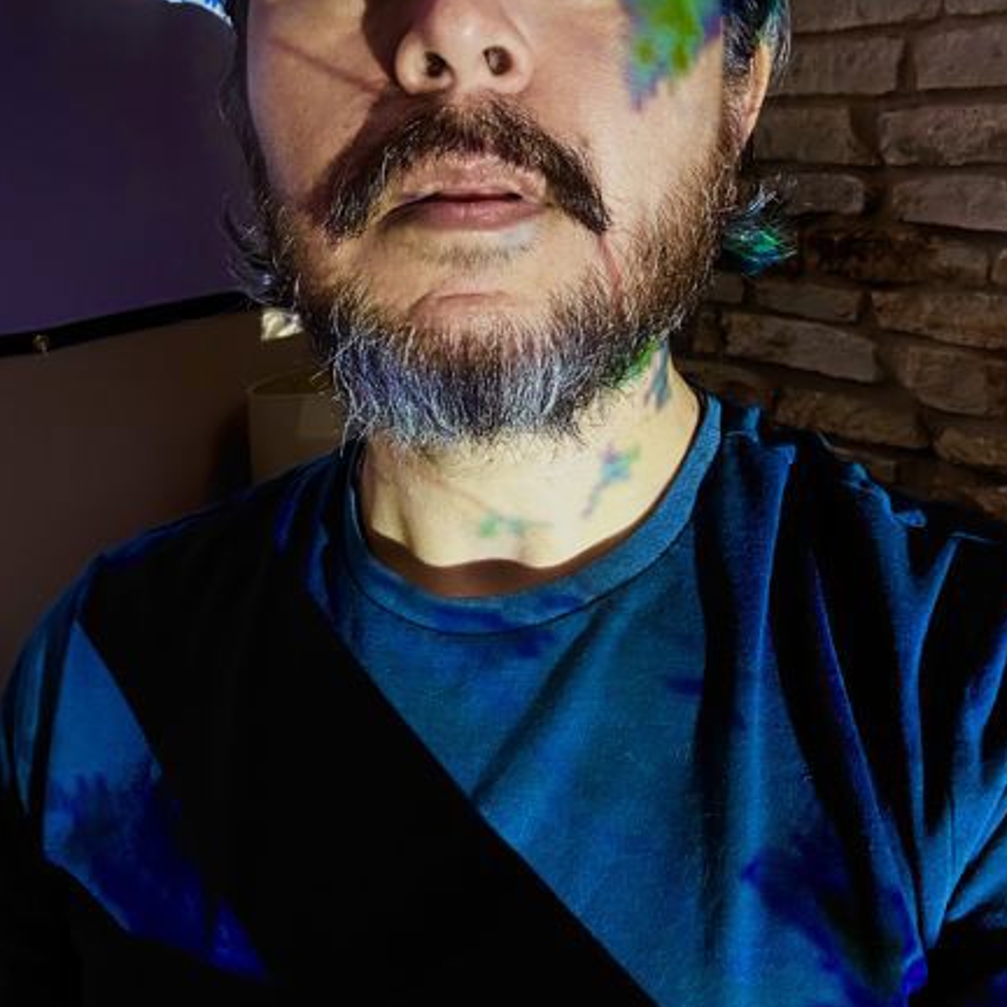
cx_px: 508
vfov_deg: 45.8
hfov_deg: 46.0
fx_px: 1185
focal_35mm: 36
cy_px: 402
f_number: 1.9
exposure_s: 1/60
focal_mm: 2.69
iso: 200
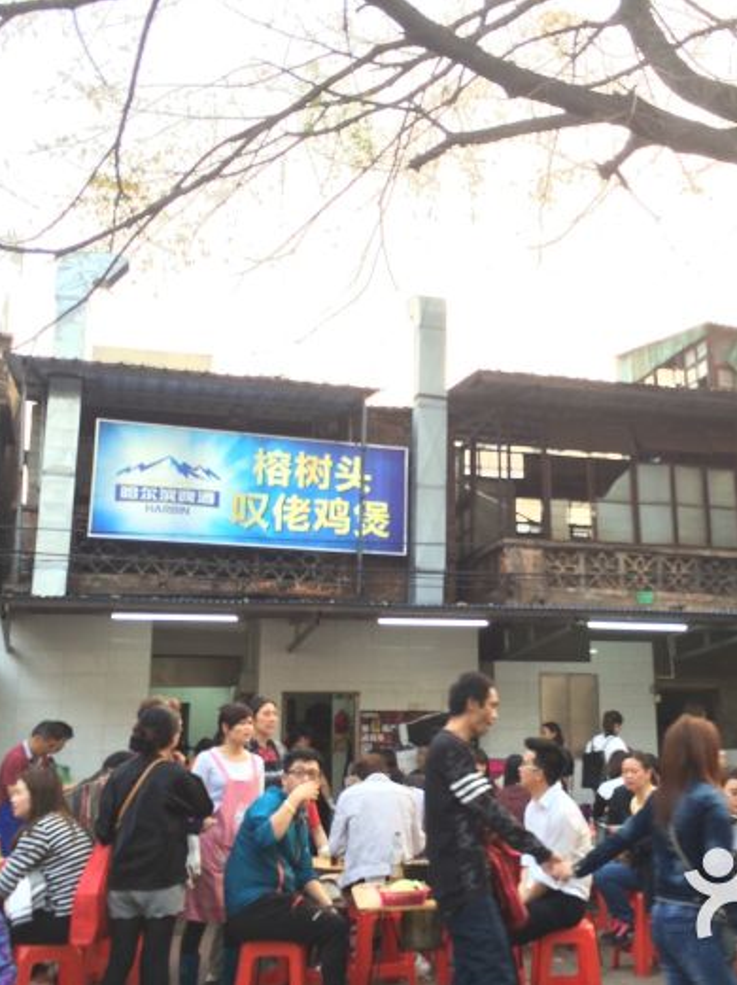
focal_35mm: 39
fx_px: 1108
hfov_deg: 36.4
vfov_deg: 47.9
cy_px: 494
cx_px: 497
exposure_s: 1/60
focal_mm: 4.15
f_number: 2.2
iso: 50
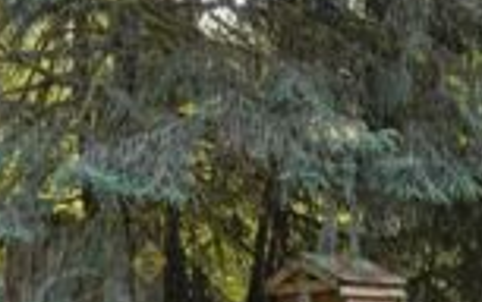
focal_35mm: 104
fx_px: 1368
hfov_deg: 19.8
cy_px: 319
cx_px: 381
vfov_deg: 12.4
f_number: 8
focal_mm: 26
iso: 400
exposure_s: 1/10
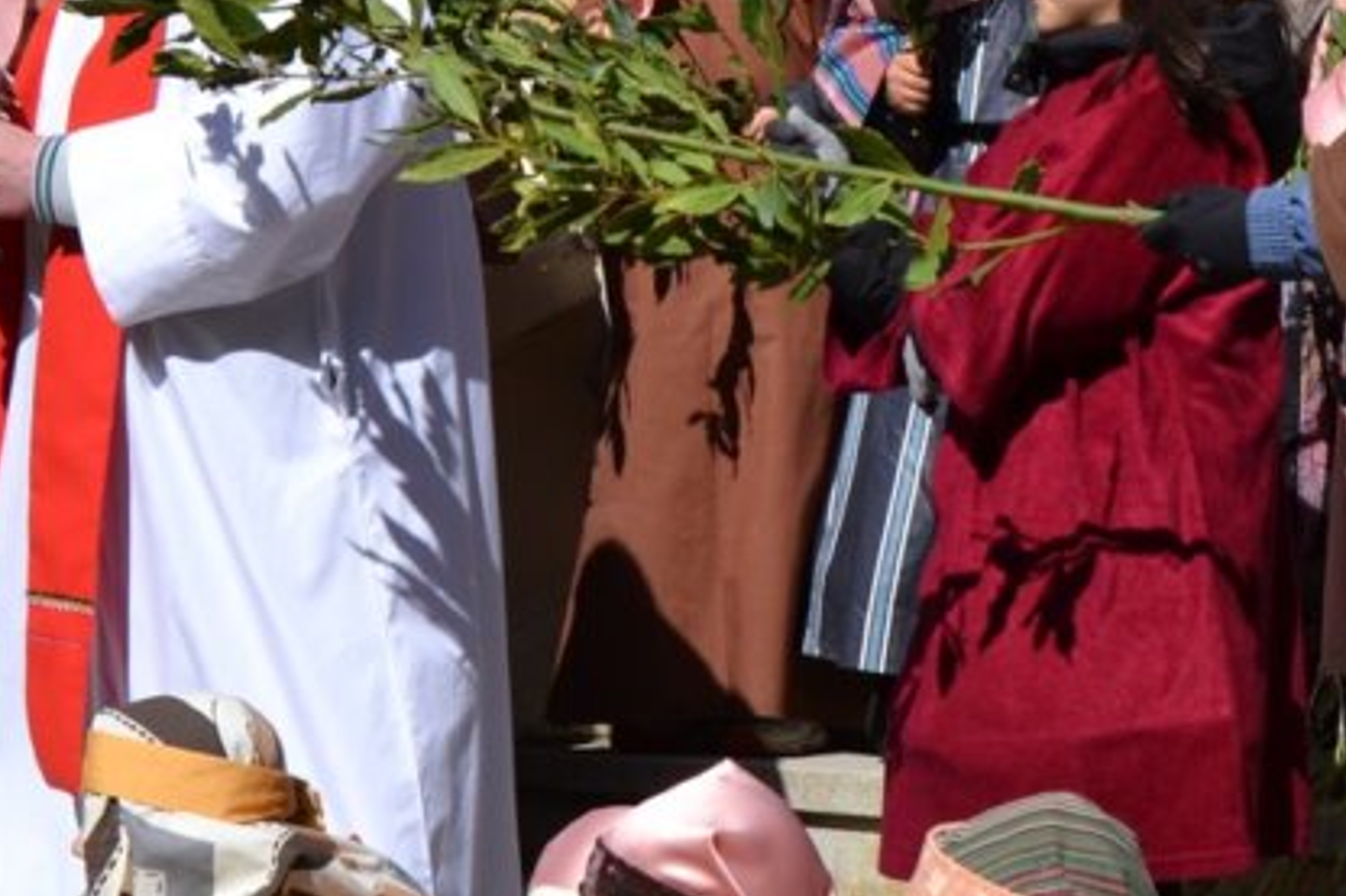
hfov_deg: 24.4
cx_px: 909
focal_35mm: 83
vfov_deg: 16.3
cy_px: 205
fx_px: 3102
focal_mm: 18
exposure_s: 1/320
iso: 100
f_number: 9
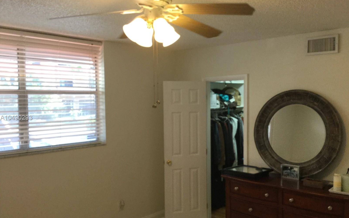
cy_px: 118
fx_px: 314
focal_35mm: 33
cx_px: 174
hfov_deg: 58.1
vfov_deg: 38.3
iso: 32
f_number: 2.4
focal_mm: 3.3
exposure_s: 1/30
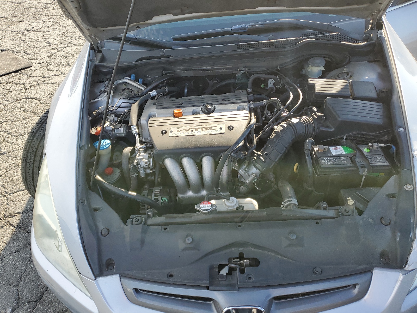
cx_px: 208
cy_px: 156
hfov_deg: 67.3
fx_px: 313
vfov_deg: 53.1
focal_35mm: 26
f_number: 1.5
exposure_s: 1/625
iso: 50
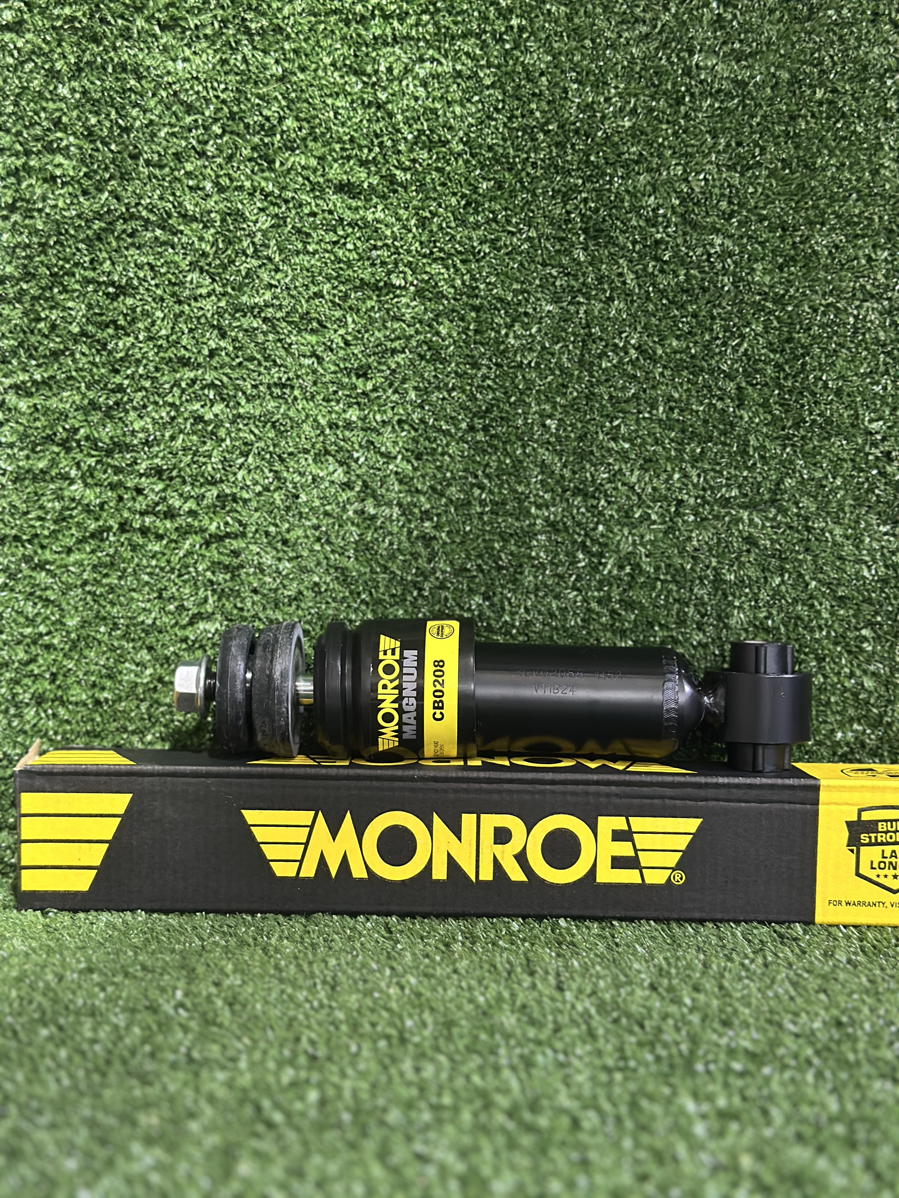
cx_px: 450
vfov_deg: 39.7
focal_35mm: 48
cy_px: 599
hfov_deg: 30.3
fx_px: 1662
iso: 640
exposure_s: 1/25
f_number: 1.78
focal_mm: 6.86
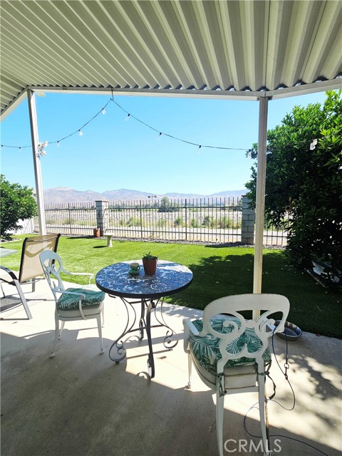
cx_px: 171
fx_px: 171
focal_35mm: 13
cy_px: 228
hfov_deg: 89.9
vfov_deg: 106.2
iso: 50
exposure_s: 1/1000
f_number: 2.2
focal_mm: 2.2
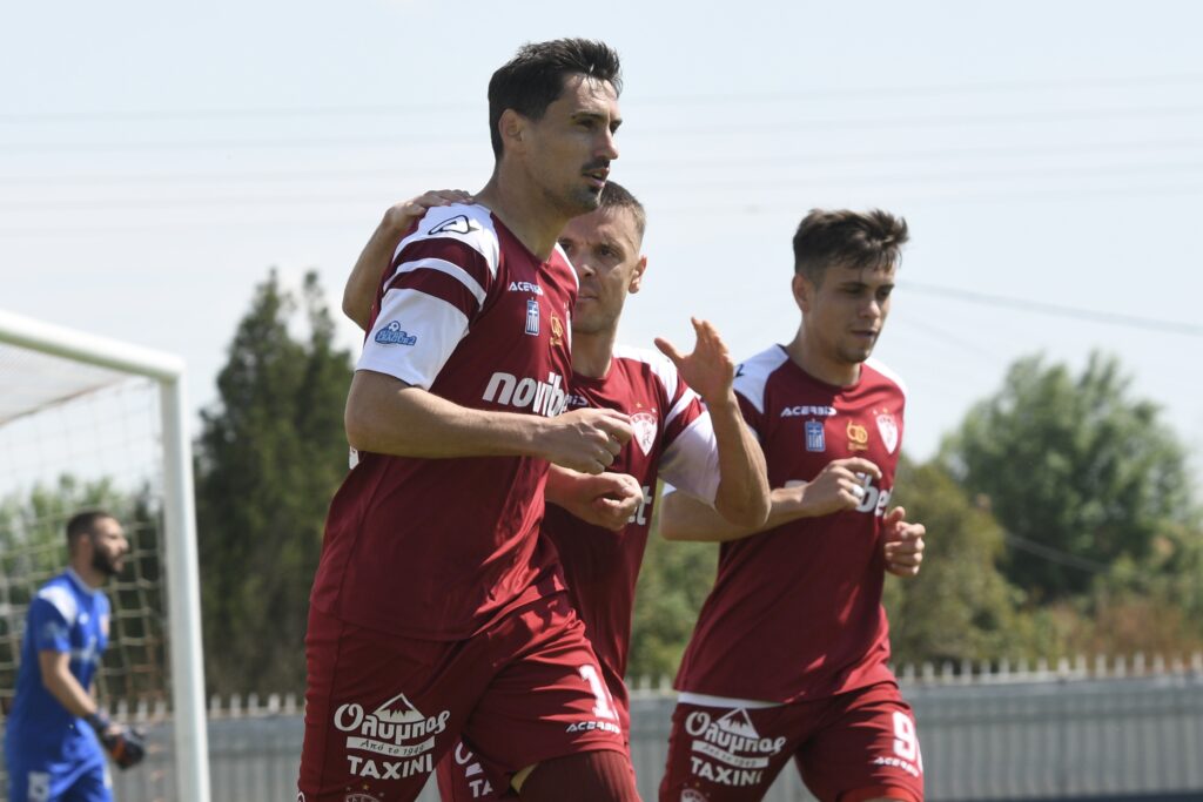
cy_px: 401
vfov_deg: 7.6
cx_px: 602
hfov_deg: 11.4
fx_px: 6015
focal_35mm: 180
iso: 250
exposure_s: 1/1000
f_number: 5.6
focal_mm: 120
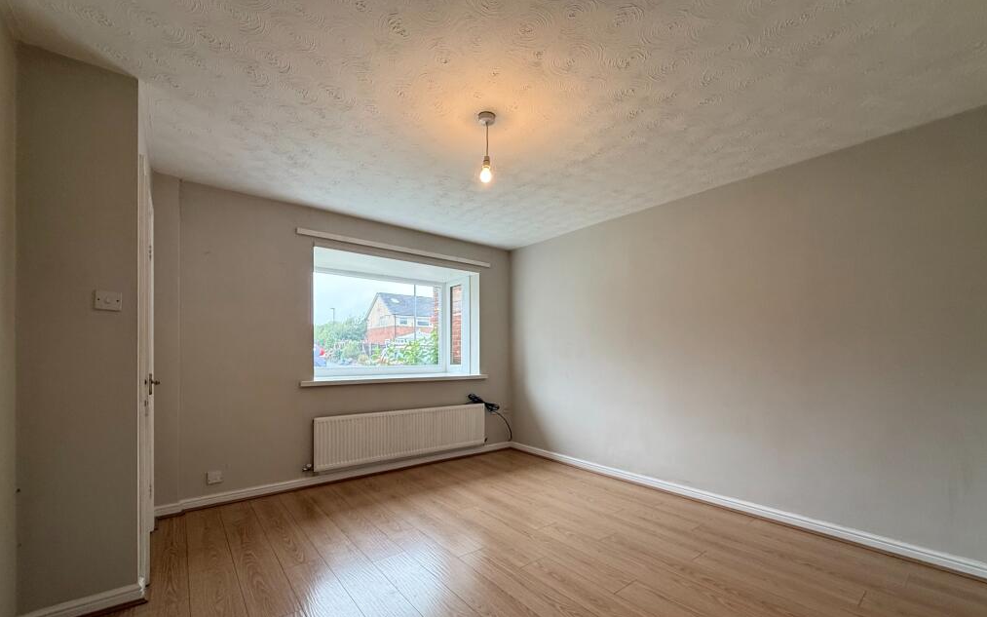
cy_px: 355
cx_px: 497
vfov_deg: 74.3
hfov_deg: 101.5
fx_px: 403
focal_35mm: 15
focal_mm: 2.22
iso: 100
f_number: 2.2
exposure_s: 1/100
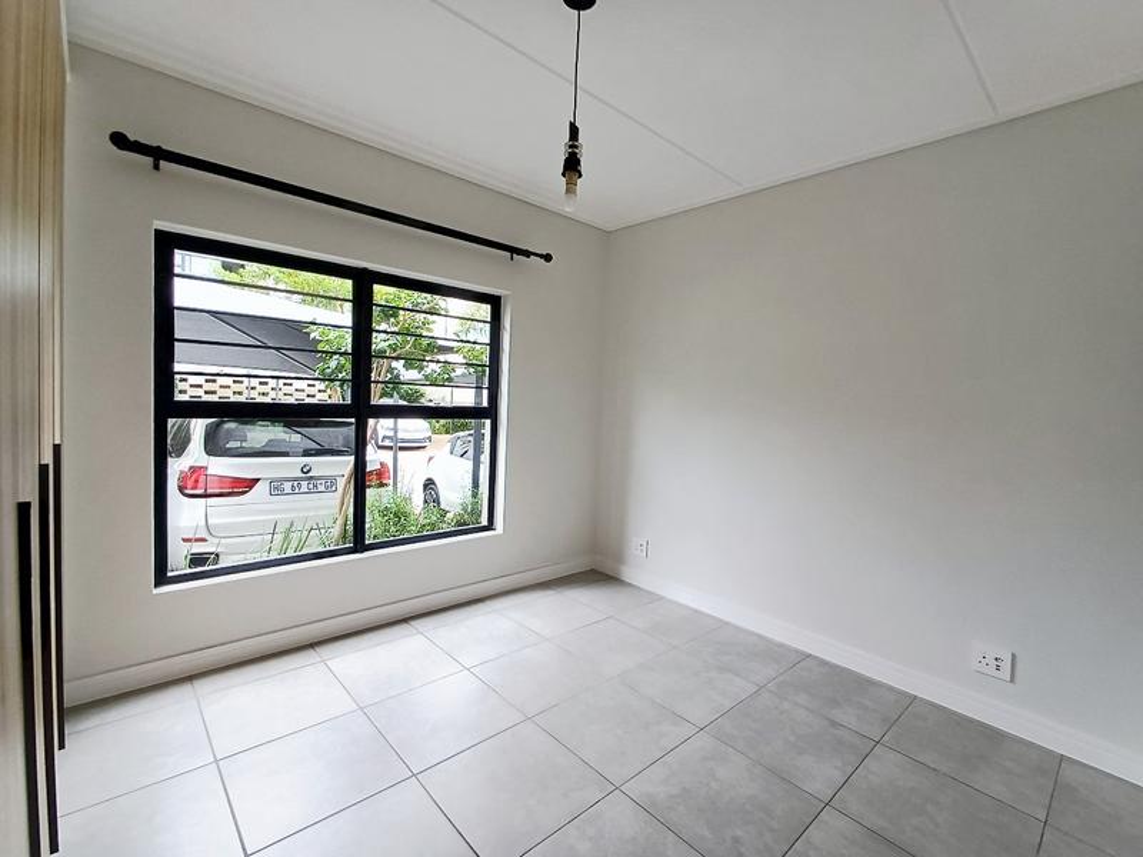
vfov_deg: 78.1
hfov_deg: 94.5
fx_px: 528
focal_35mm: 16
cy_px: 428
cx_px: 572
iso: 64
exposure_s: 1/50
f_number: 2.2
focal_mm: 1.64
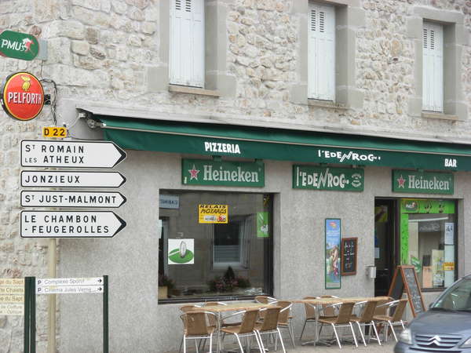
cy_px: 176
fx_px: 1660
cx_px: 236
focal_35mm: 122
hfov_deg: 16.1
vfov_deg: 12.1
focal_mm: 20.2
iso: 79
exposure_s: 1/136
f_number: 4.3
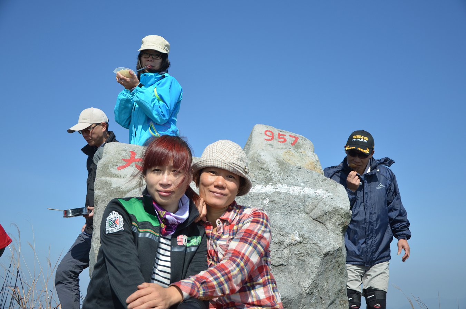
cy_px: 154
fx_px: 504
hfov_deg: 49.6
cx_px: 233
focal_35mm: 39
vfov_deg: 34.1
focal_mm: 26
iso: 200
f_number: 4
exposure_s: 1/2000
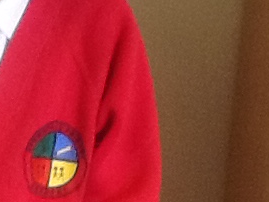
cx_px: -158
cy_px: -8
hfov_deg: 11.9
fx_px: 1221
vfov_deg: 9.4
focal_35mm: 157
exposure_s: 1/30
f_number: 2.4
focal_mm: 2.03
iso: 160
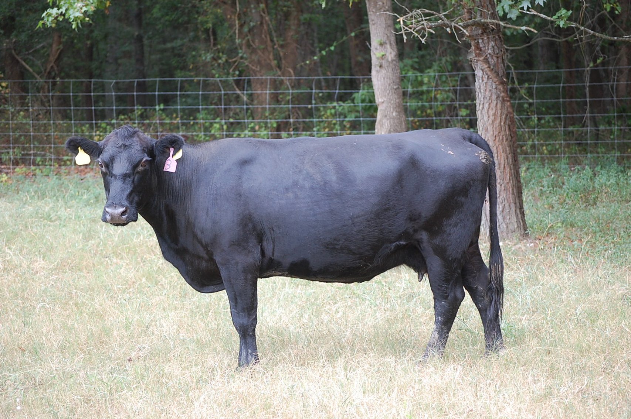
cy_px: 210
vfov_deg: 12.7
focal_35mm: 108
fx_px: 1891
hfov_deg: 18.9
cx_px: 316
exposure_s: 1/200
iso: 400
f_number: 4.2
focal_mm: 72
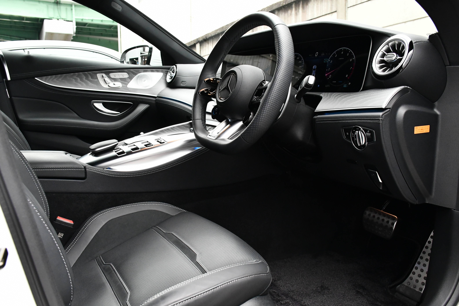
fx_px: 382
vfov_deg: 43.6
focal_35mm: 30
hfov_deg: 61.9
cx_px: 230
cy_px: 153
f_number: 8
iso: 3200
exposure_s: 1/250
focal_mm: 20
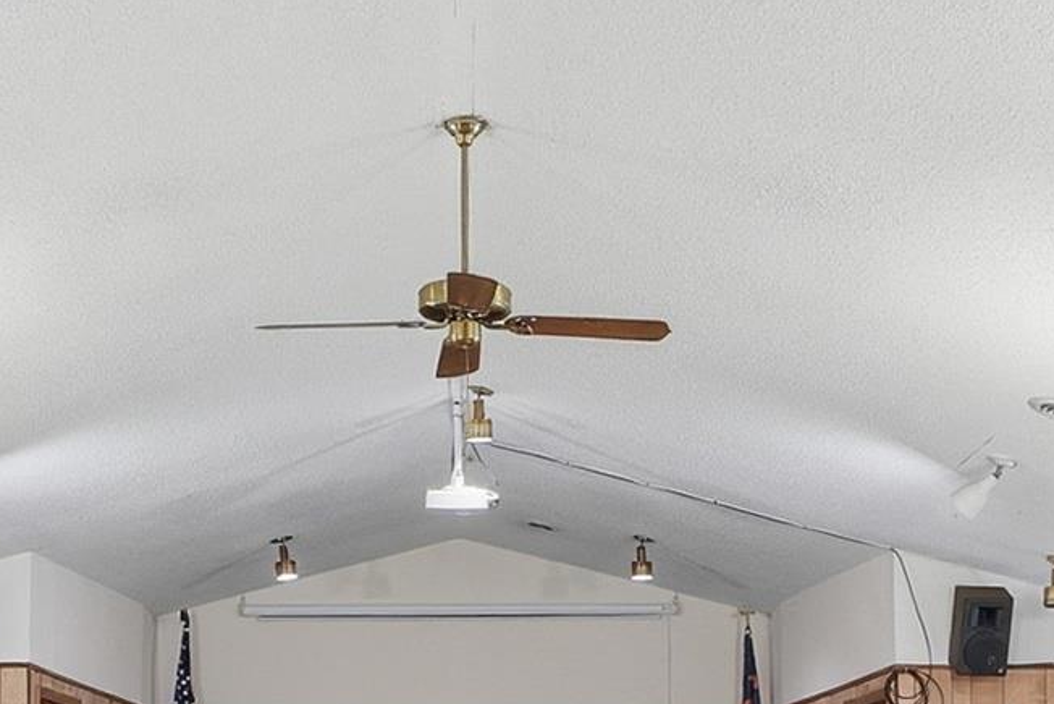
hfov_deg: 29.2
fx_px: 2020
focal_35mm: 69
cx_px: 485
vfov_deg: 18.3
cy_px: 937
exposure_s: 1/10
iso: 250
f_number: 9
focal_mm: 10
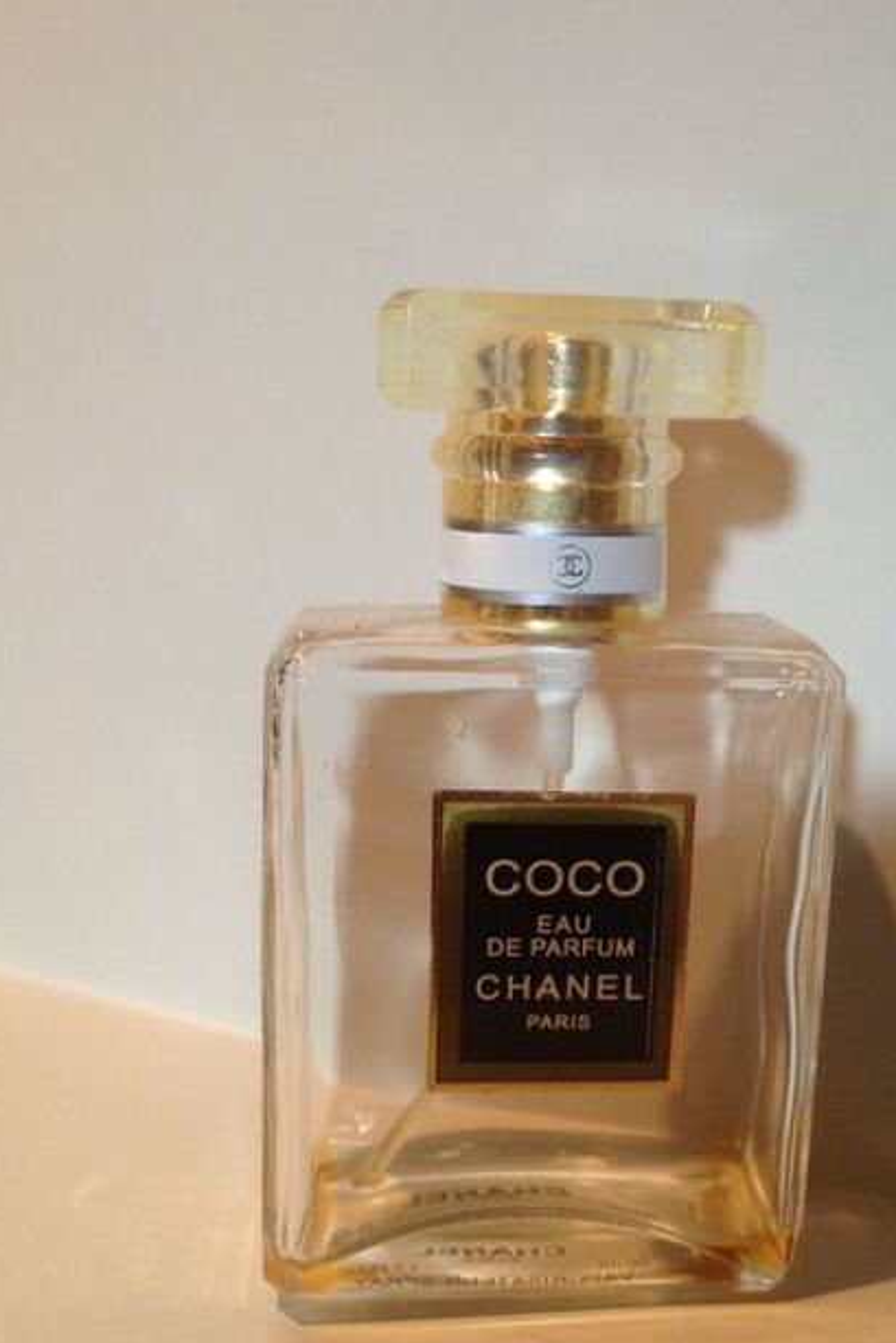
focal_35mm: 38
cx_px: 513
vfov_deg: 50.7
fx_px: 1418
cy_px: 681
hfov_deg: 35.0
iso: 100
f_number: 2.4
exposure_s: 1/20
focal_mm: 4.28
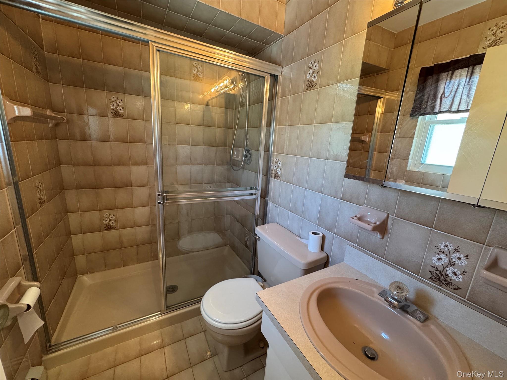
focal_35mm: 14
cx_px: 254
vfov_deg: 85.7
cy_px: 190
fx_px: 205
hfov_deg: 102.1
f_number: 2.2
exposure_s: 1/60
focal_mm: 2.22
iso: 400
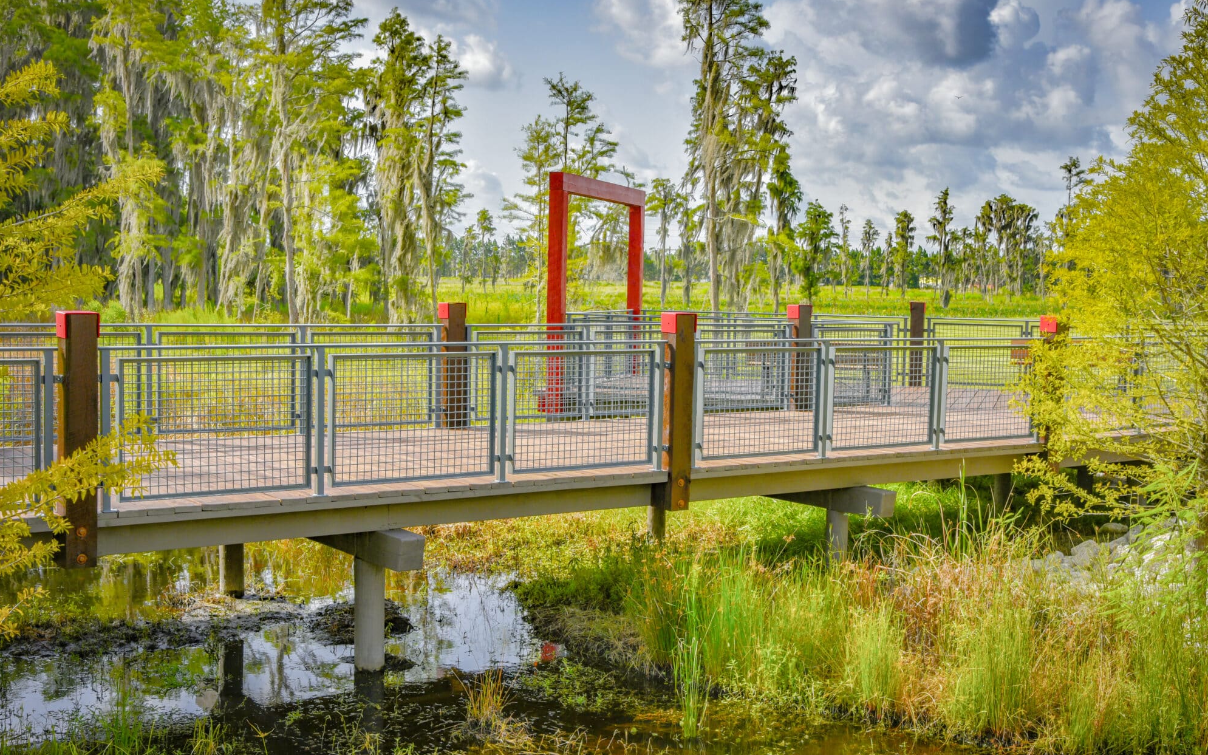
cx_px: 615
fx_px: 1383
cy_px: 364
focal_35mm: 42
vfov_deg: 30.5
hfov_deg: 47.2
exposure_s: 1/320
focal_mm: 40
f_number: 9
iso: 200
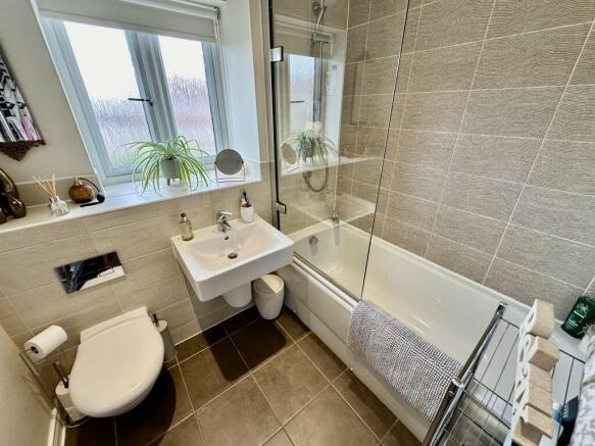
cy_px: 223
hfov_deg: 102.1
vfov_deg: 85.7
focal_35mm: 14
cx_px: 298
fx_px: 241
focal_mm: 2.22
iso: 100
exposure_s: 1/100
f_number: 2.2
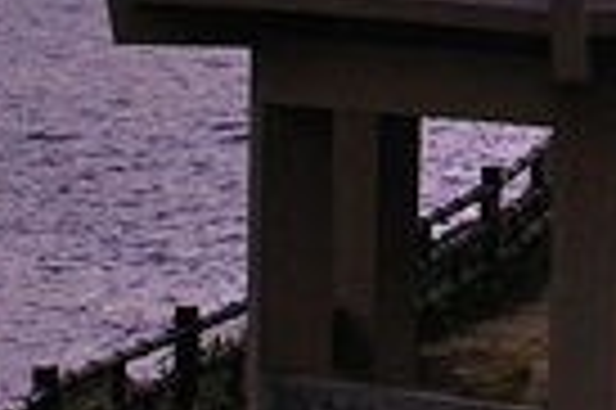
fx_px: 4119
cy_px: -599
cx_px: 1538
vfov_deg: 5.5
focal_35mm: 241
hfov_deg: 7.9
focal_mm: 22
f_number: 13
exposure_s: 1/8
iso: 400
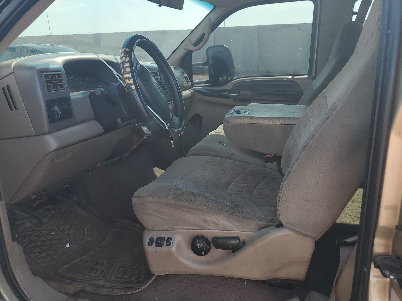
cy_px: 150
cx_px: 201
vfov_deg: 53.1
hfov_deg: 67.3
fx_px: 302
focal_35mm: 26
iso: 50
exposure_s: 1/556
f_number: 1.5
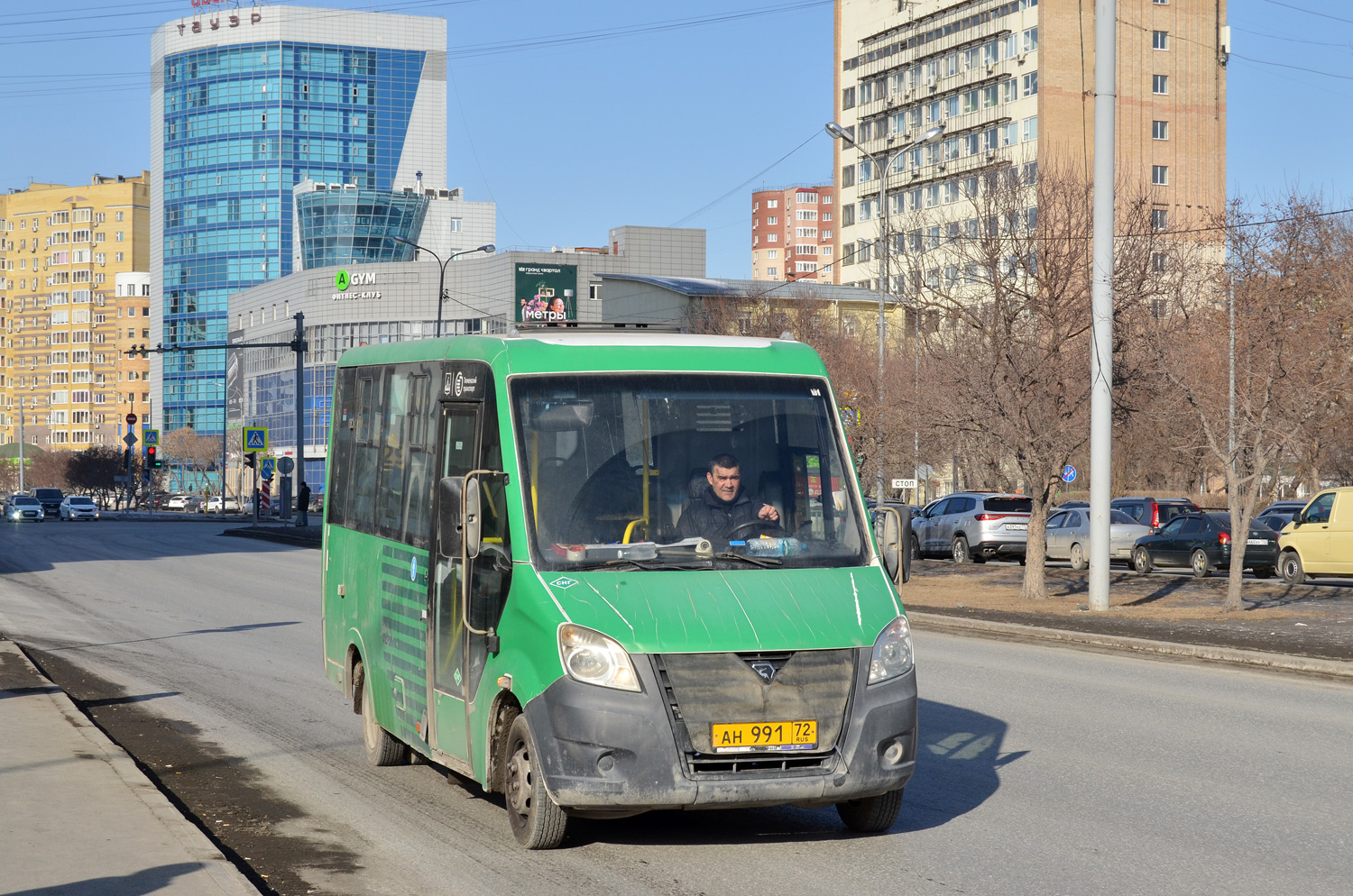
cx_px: 676
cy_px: 448
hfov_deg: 35.1
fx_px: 2138
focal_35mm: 57
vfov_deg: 23.7
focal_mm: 38
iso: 200
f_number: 7.1
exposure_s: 1/1000
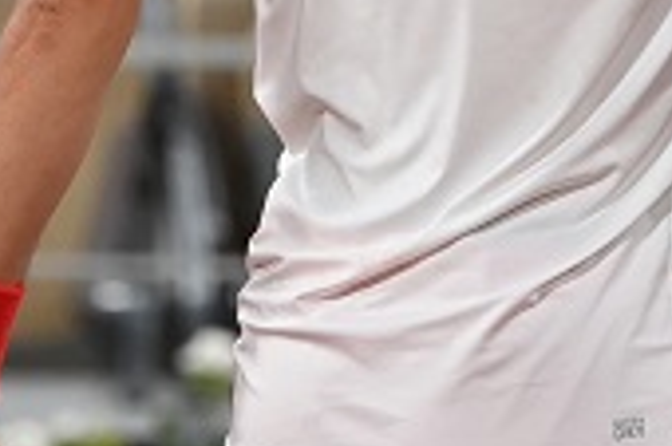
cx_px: 814
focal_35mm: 1293
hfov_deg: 1.6
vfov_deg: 1.1
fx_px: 24112
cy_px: 16
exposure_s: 1/1600
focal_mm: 220
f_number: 4
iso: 2000
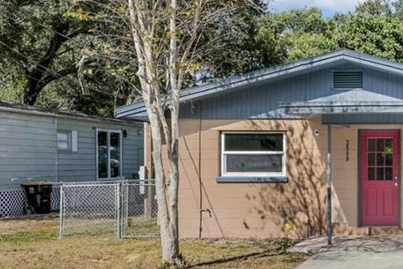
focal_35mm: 56
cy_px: 160
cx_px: 460
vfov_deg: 24.2
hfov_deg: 31.1
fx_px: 627
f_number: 9
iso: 250
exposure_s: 1/40
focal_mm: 16
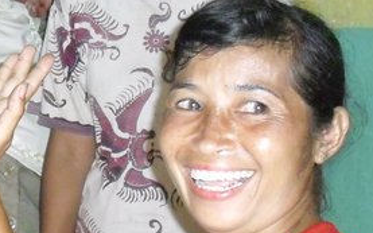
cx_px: -113
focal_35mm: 149
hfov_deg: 13.5
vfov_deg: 8.8
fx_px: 1514
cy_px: 31
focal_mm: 6.2
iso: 400
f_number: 2.8
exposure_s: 1/60
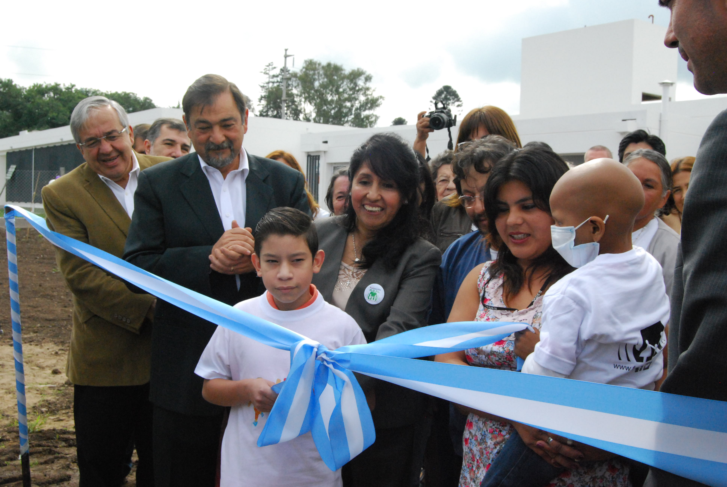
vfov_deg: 34.3
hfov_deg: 49.5
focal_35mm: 39
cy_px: 244
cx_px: 364
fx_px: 789
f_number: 13
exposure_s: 1/640
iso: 1600
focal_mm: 26
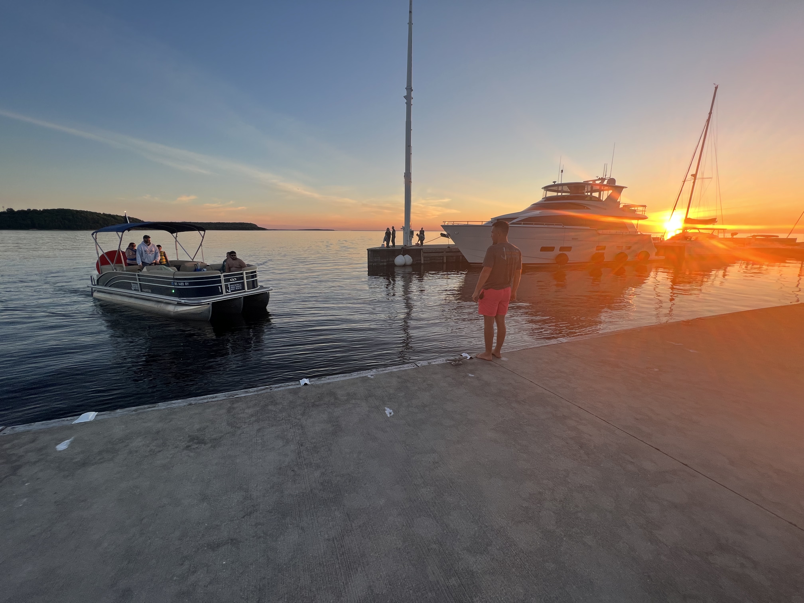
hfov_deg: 106.2
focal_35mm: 13
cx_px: 402
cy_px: 302
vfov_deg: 89.9
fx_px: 302
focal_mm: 1.57
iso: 32
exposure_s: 1/216
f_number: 1.8
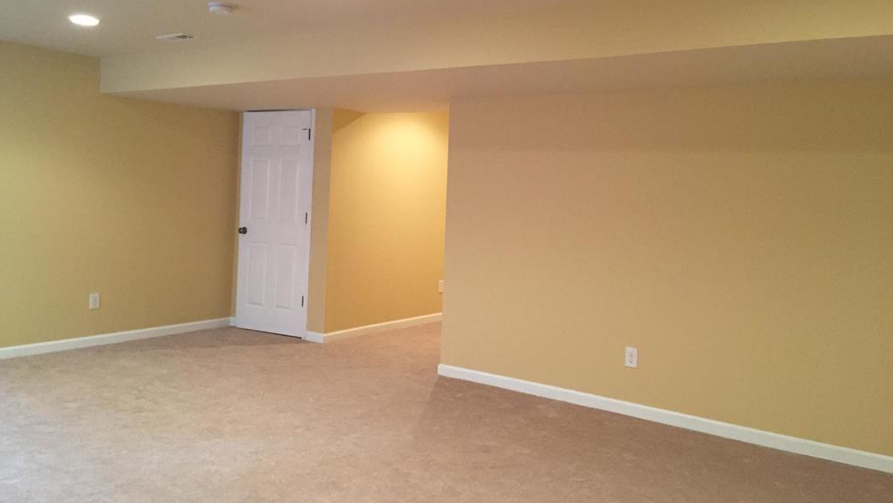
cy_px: 187
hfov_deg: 61.0
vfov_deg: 36.5
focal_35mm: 32
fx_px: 758
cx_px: 448
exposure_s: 1/30
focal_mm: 4.15
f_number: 2.2
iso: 160
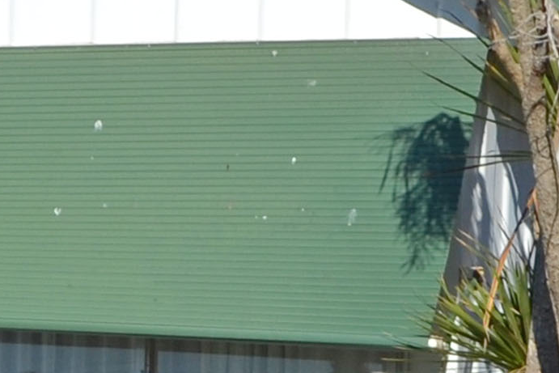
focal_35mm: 220
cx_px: -94
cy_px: 270
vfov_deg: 6.2
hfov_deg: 9.2
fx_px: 3417
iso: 100
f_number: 9
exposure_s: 1/320
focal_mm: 22
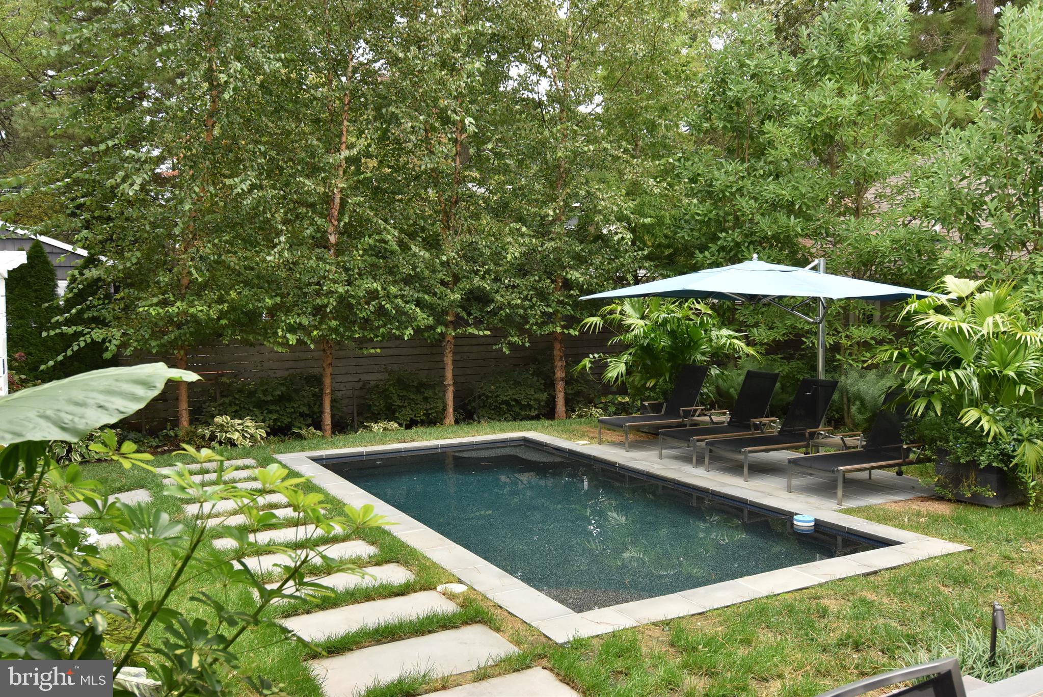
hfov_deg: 61.9
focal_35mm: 30
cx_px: 522
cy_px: 348
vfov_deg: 43.7
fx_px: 870
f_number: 7.1
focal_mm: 20
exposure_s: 1/200
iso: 800
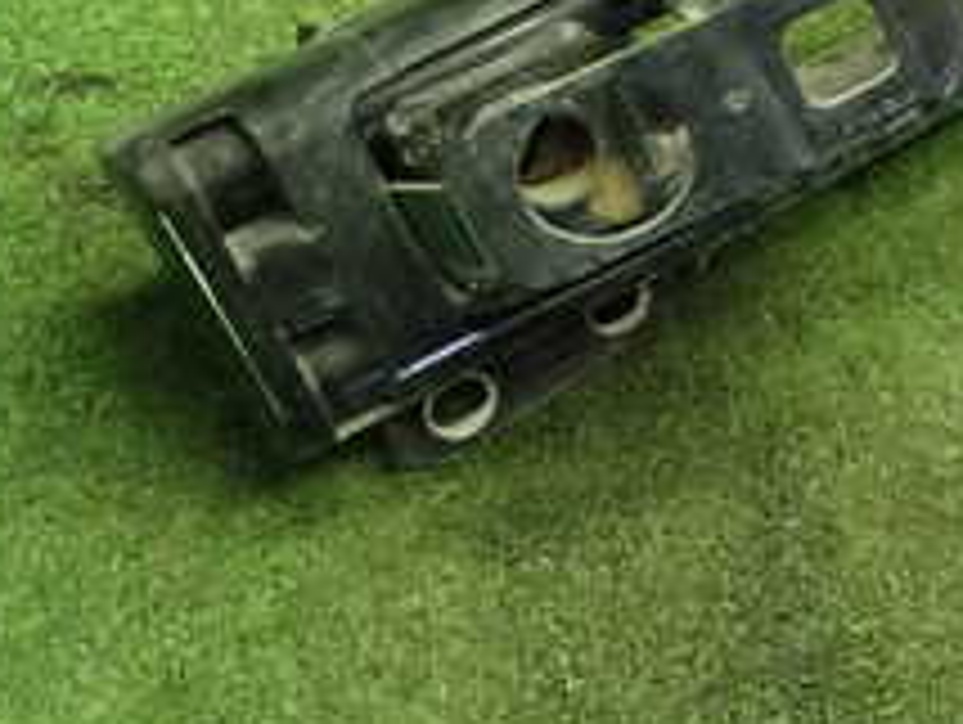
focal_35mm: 70
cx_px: 1287
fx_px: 1950
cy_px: -144
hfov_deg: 24.0
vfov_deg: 19.8
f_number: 2
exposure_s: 1/30
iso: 320
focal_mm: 4.5
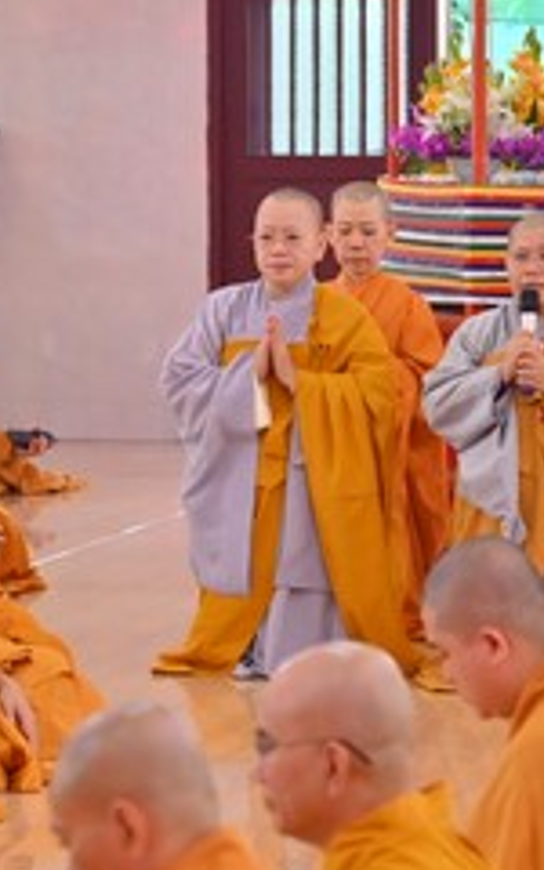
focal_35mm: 235
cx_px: 312
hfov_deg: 5.6
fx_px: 5574
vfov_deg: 8.9
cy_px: 404
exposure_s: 1/100
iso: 1250
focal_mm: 85
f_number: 4.5
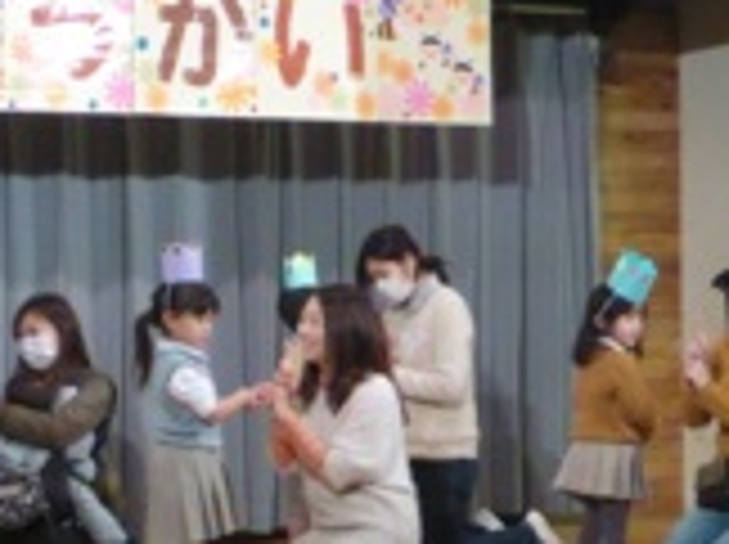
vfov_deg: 12.0
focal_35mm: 123
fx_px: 2587
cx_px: 148
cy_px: 369
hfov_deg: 15.9
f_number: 4.9
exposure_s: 1/100
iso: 1600
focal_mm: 9.8
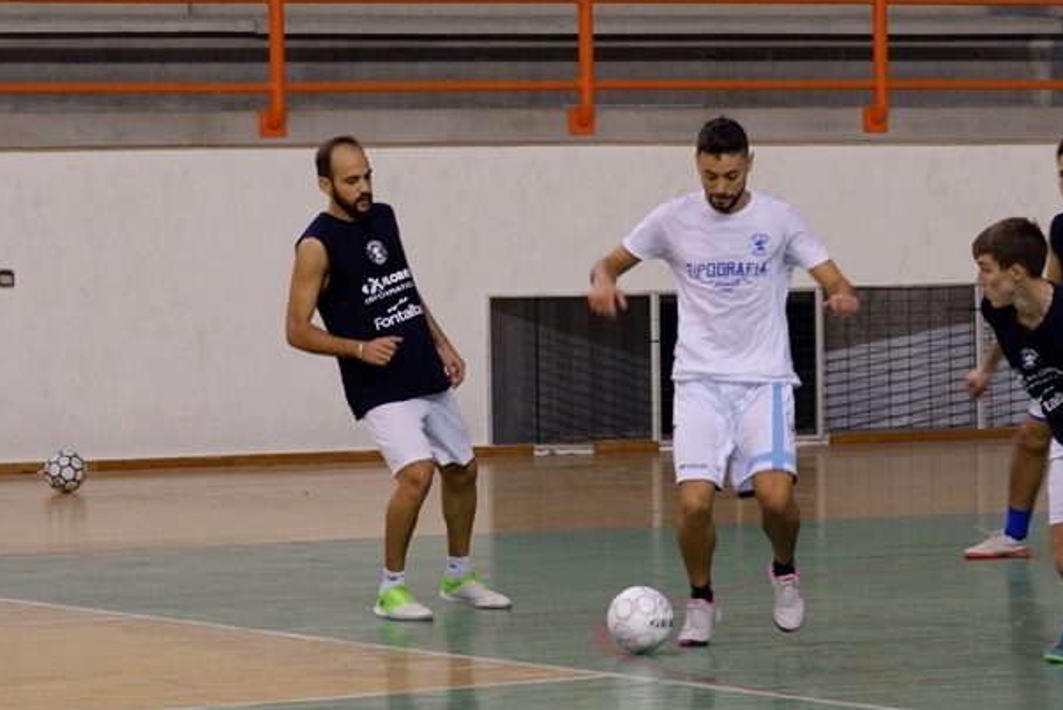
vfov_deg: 6.7
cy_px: 411
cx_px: 687
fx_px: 6026
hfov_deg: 10.1
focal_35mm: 204
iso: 2500
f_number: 5.2
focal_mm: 80
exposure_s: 1/140
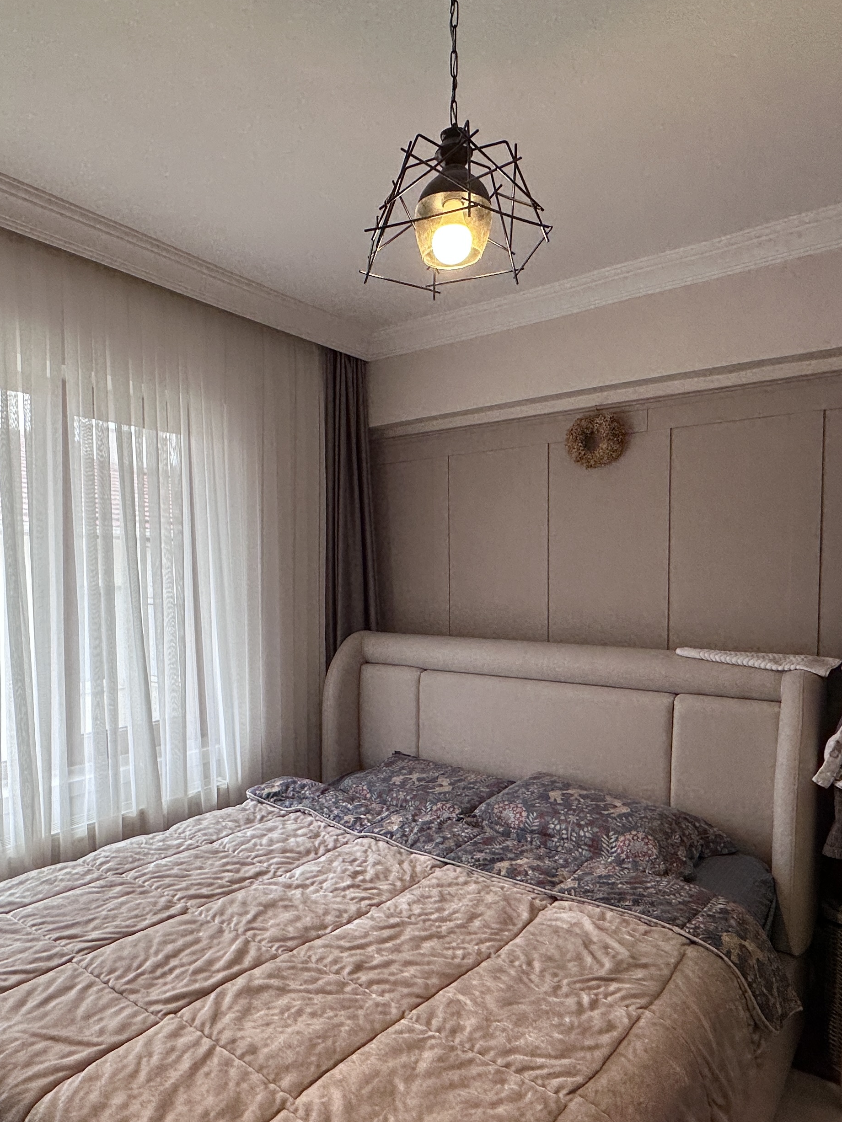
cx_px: 333
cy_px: 612
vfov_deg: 73.8
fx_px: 746
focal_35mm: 23
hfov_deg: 58.4
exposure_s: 1/100
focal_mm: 2.22
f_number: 2.2
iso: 100
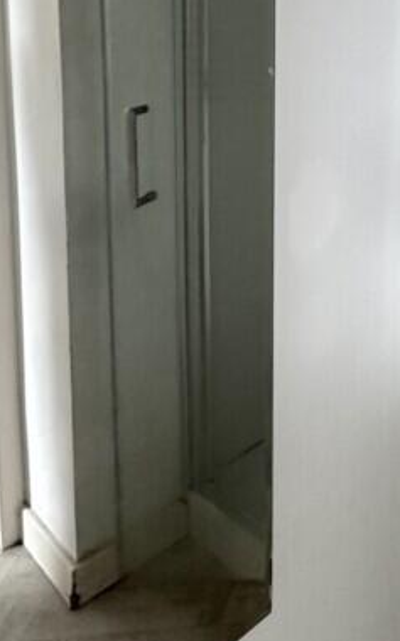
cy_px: 73
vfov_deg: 45.1
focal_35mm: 40
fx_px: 699
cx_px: 498
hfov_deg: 27.5
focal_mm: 2.22
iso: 400
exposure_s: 1/60
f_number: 2.2
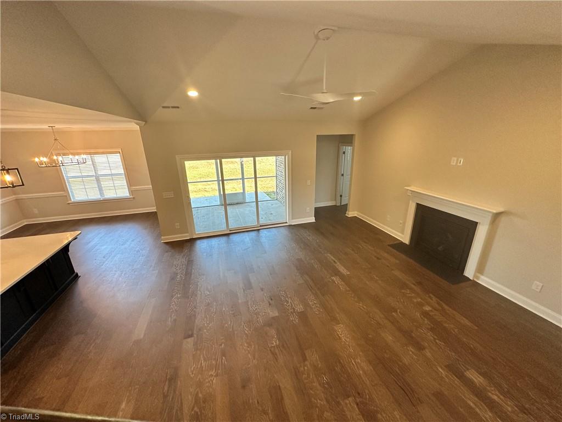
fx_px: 227
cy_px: 211
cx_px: 281
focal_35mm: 14
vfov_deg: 85.7
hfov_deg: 102.1
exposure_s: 1/120
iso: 250
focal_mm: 2.22
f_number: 2.2
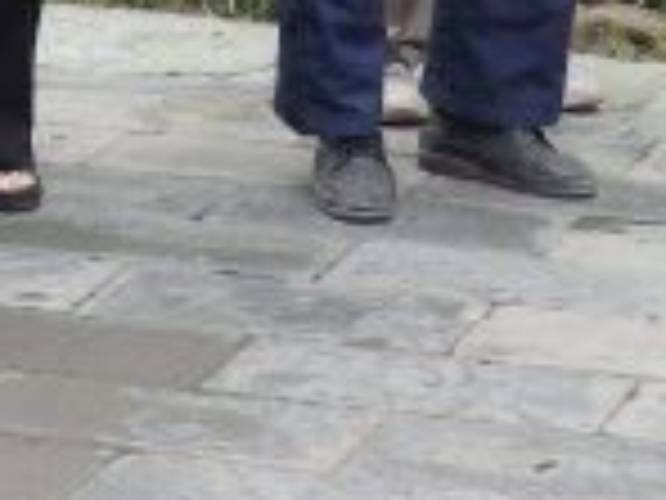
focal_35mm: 210
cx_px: 171
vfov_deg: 6.7
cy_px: -646
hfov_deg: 9.4
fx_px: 4040
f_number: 3.8
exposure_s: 1/100
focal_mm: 8
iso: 100
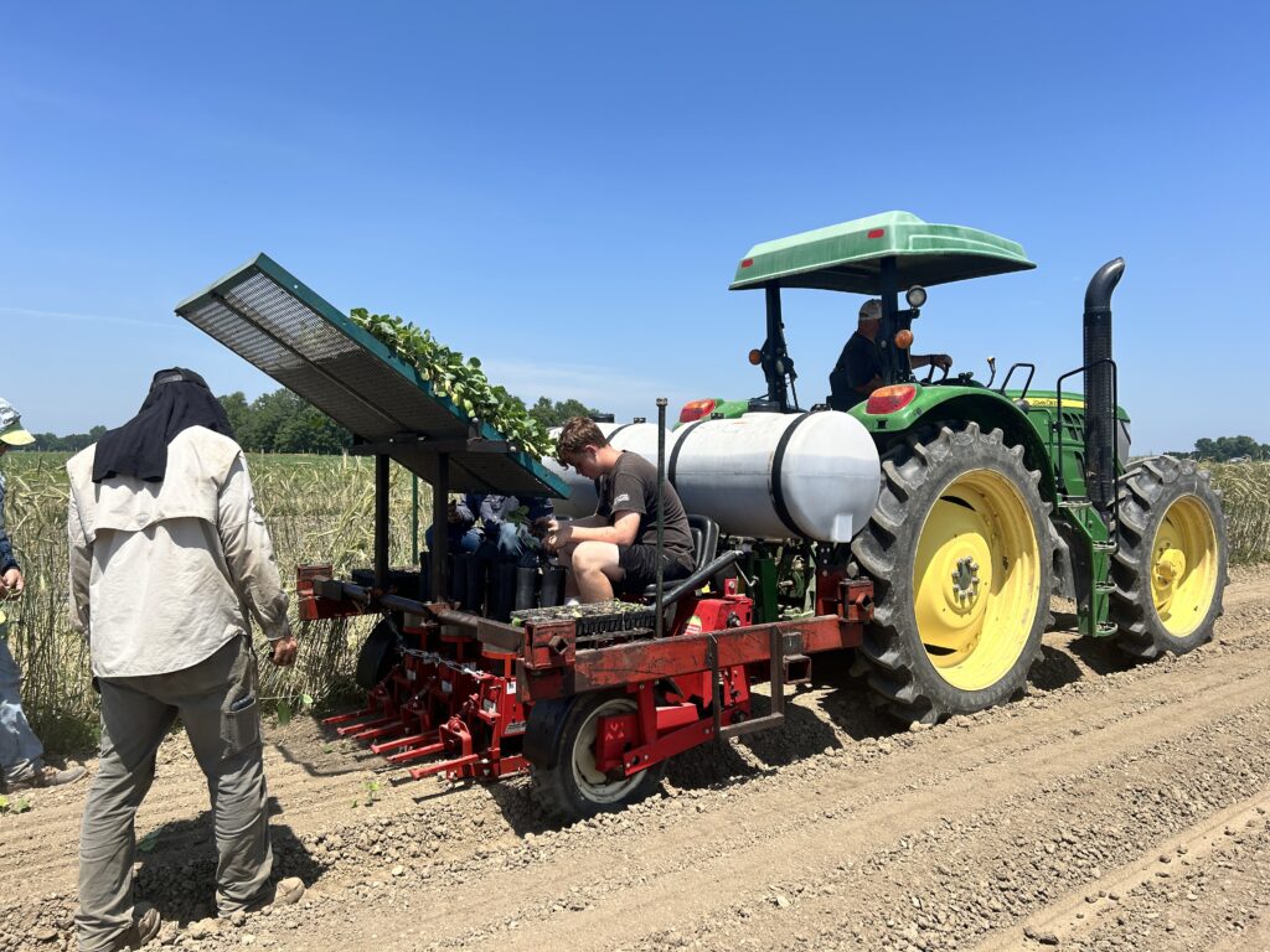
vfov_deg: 53.1
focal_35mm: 26
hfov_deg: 67.3
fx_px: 954
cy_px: 476
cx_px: 635
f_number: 1.5
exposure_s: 1/4274
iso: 50
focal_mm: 5.7
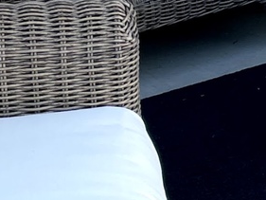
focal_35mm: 185
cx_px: 368
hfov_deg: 10.4
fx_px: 1422
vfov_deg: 7.9
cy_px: -100
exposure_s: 1/276
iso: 32
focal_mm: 4.2
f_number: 1.6
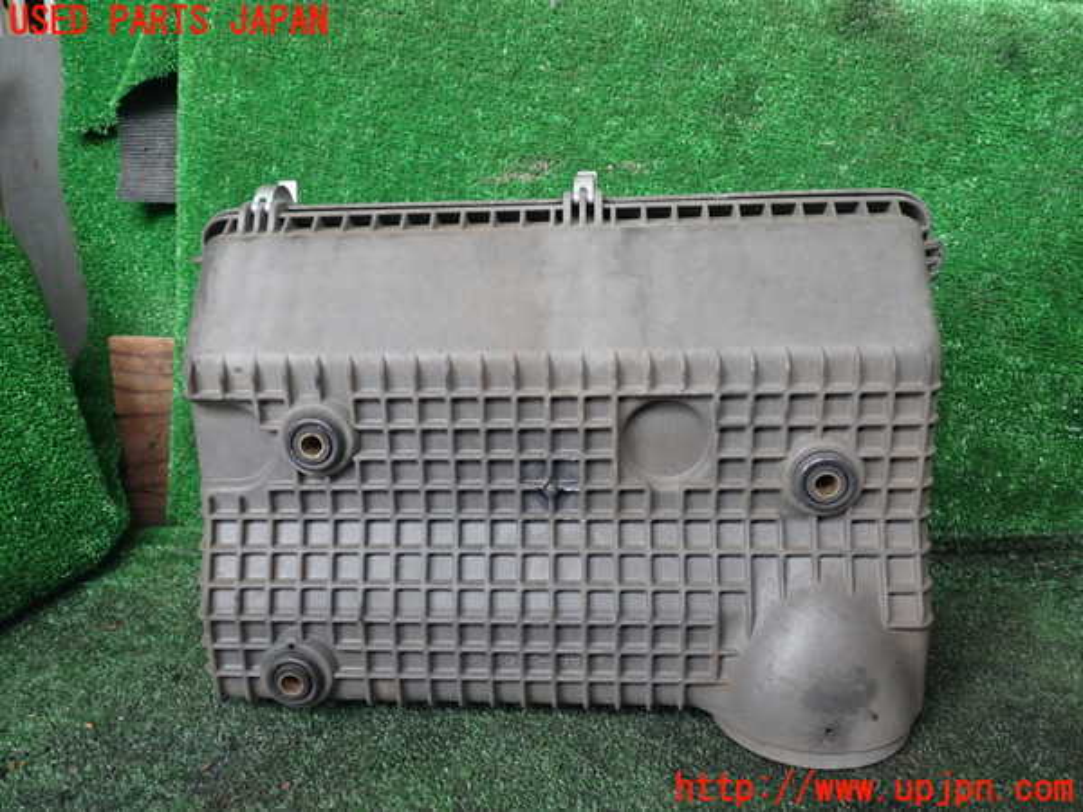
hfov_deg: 60.0
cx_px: 542
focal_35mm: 30
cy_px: 406
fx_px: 939
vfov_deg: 46.8
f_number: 2.3
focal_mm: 5.4
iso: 200
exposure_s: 1/30
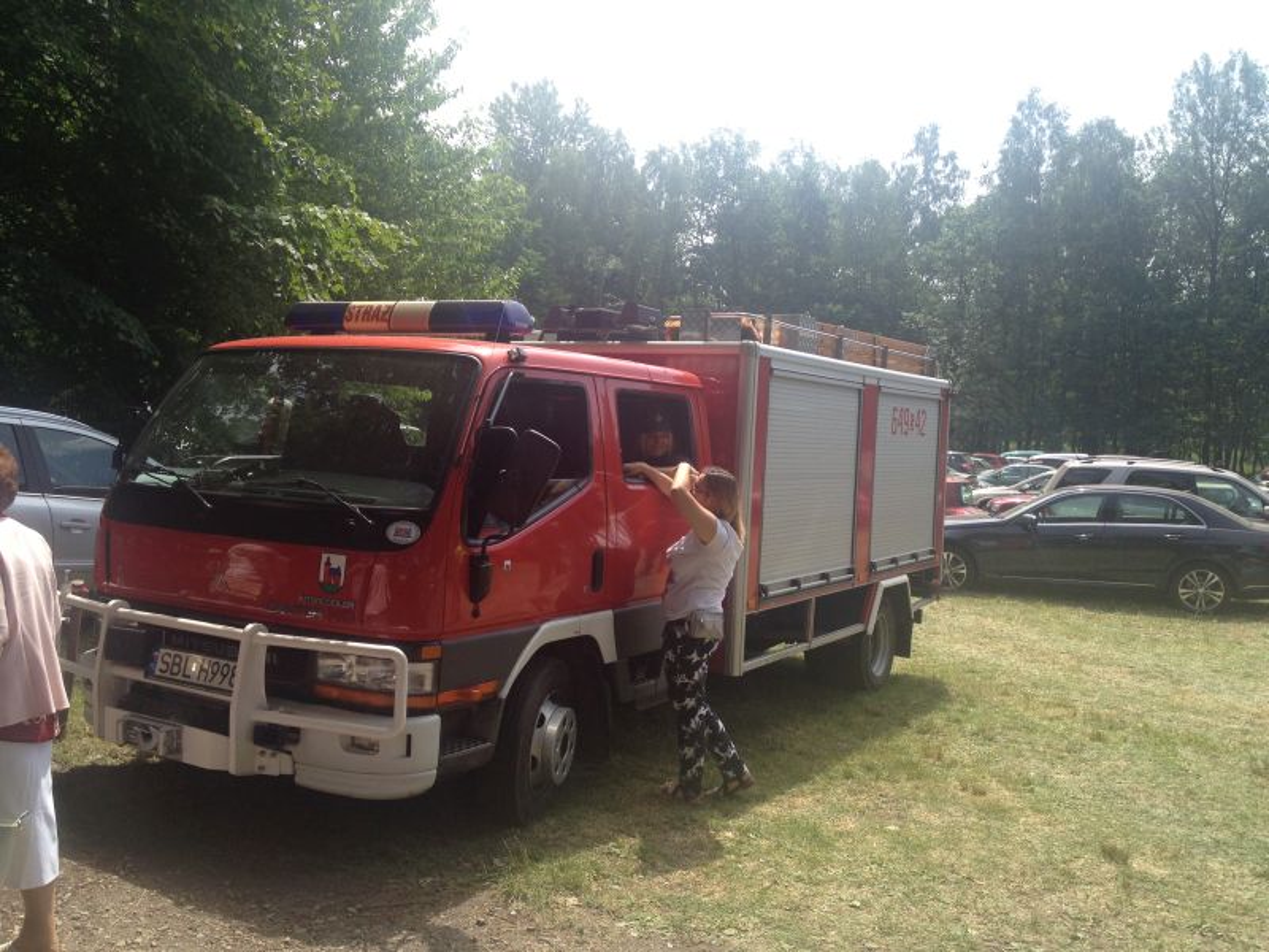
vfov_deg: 40.7
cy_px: 476
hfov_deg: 52.6
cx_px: 634
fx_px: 1283
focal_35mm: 35
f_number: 2.4
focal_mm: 4.28
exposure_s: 1/681
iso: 50
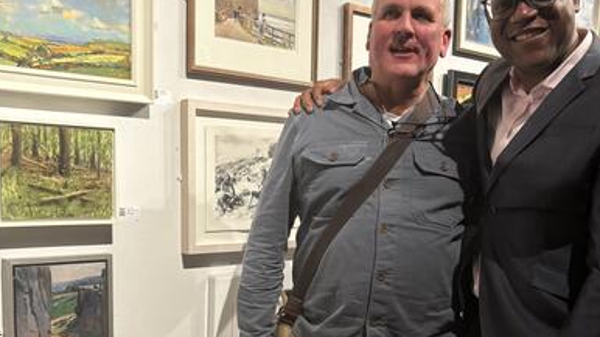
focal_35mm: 44
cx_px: 314
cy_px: 261
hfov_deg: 46.4
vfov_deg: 26.7
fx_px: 700
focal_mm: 5.96
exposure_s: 1/50
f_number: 1.6
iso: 80
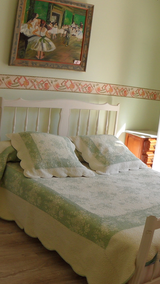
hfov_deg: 33.6
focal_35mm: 35
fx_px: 264
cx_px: 62
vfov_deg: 56.6
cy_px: 142
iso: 80
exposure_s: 1/125
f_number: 3.2
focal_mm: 3.9
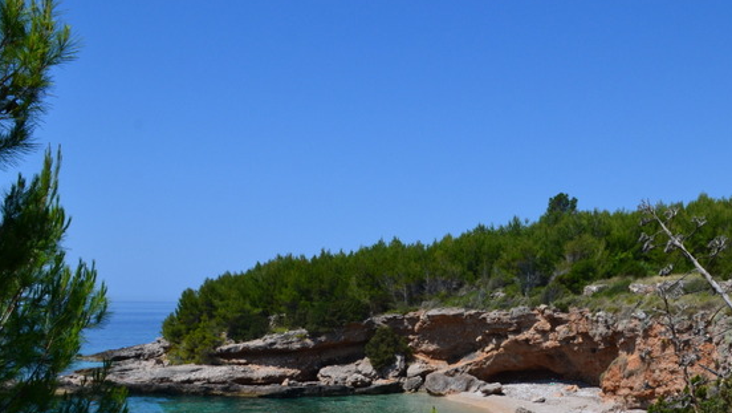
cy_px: 337
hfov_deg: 48.6
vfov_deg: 28.4
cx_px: 483
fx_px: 796
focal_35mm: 41
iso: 400
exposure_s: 1/500
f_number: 11
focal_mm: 18
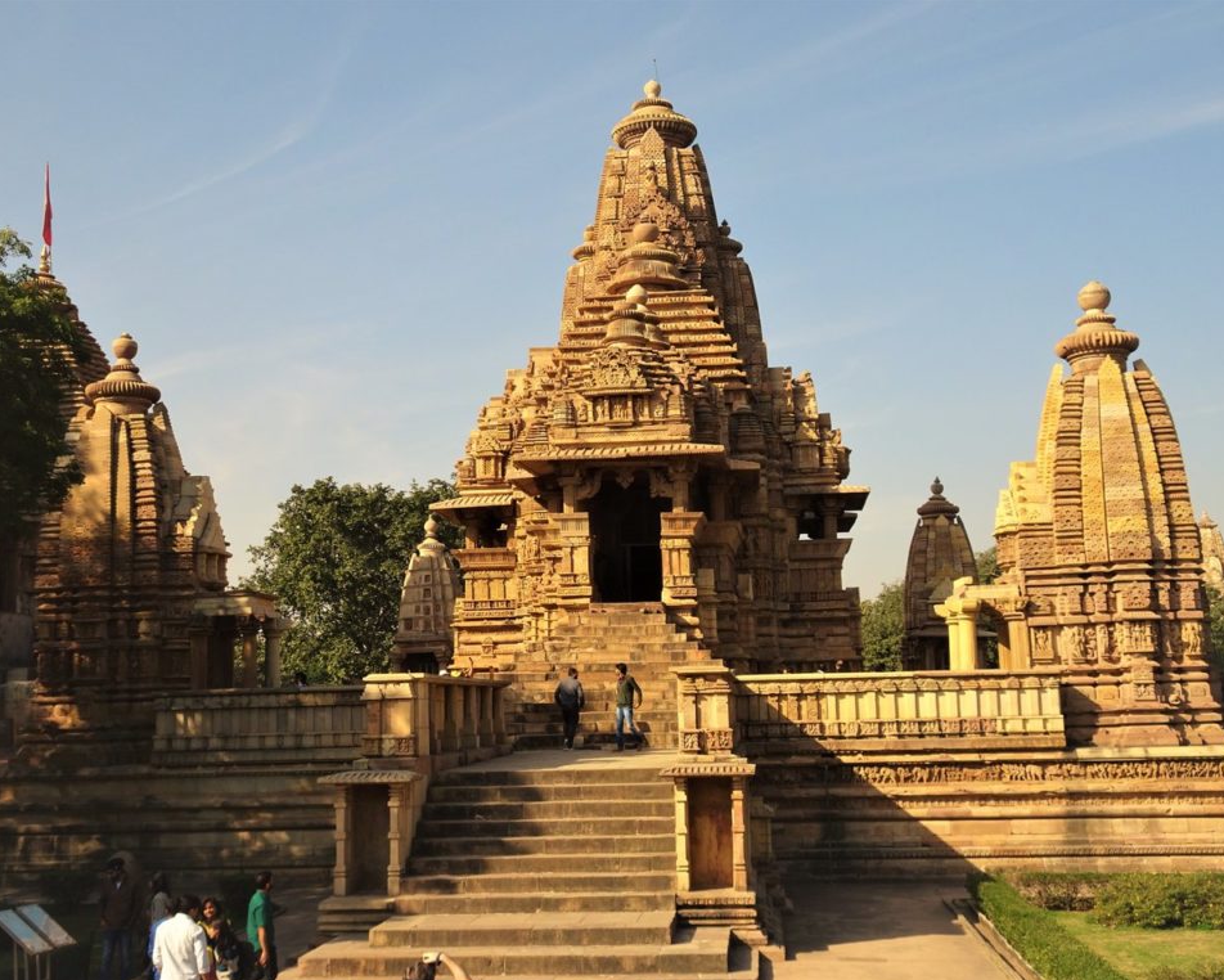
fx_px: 1522
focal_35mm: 42
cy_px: 493
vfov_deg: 35.7
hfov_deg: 43.8
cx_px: 594
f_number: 4
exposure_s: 1/500
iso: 80
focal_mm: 6.8
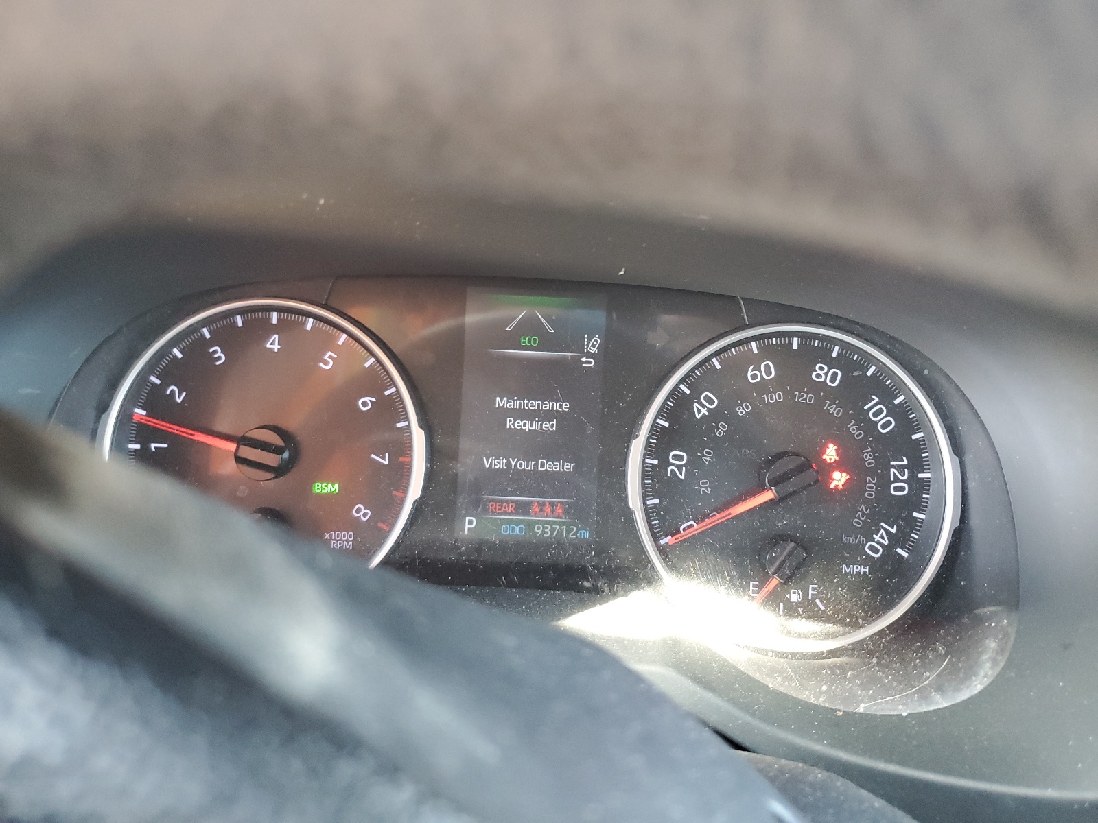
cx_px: 549
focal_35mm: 26
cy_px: 412
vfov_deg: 53.1
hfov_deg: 67.3
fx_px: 825
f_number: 1.5
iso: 332
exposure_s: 1/60.2
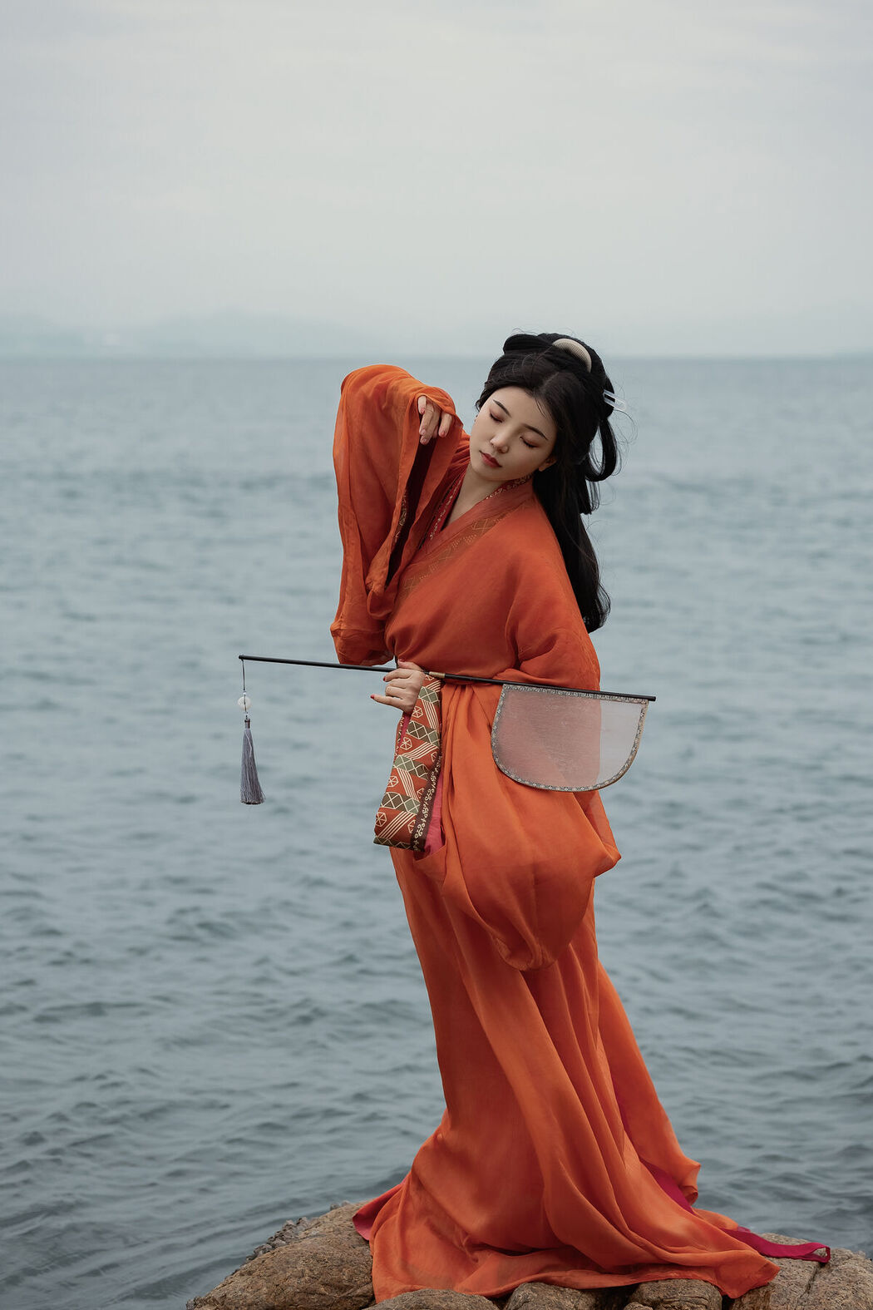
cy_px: 655
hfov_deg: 19.5
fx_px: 2546
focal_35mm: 70
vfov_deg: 28.8
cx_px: 436
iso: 200
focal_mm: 70
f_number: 3.5
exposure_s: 1/320
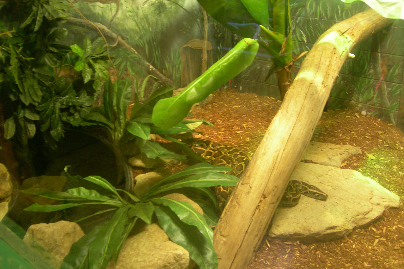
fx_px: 449
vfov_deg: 33.4
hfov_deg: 48.5
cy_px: 147
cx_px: 200
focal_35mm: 40
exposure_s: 1/4.6
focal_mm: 7.8
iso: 157
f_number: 2.8
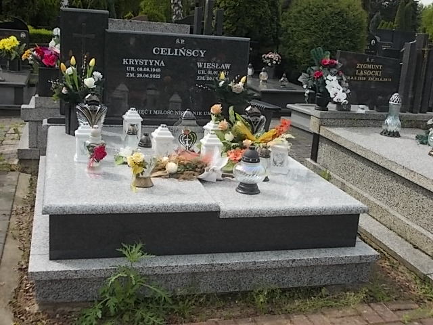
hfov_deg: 43.9
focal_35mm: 43
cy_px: 162
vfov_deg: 33.6
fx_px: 538
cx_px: 216
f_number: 6.5
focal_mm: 6.1
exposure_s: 1/125
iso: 80
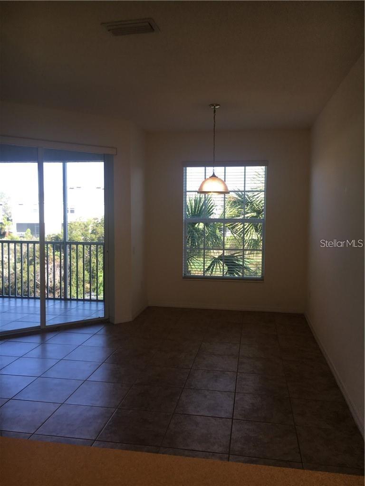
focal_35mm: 29
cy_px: 243
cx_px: 182
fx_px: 408
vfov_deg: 61.7
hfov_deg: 48.2
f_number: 2.2
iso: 25
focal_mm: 4.15
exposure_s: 1/60
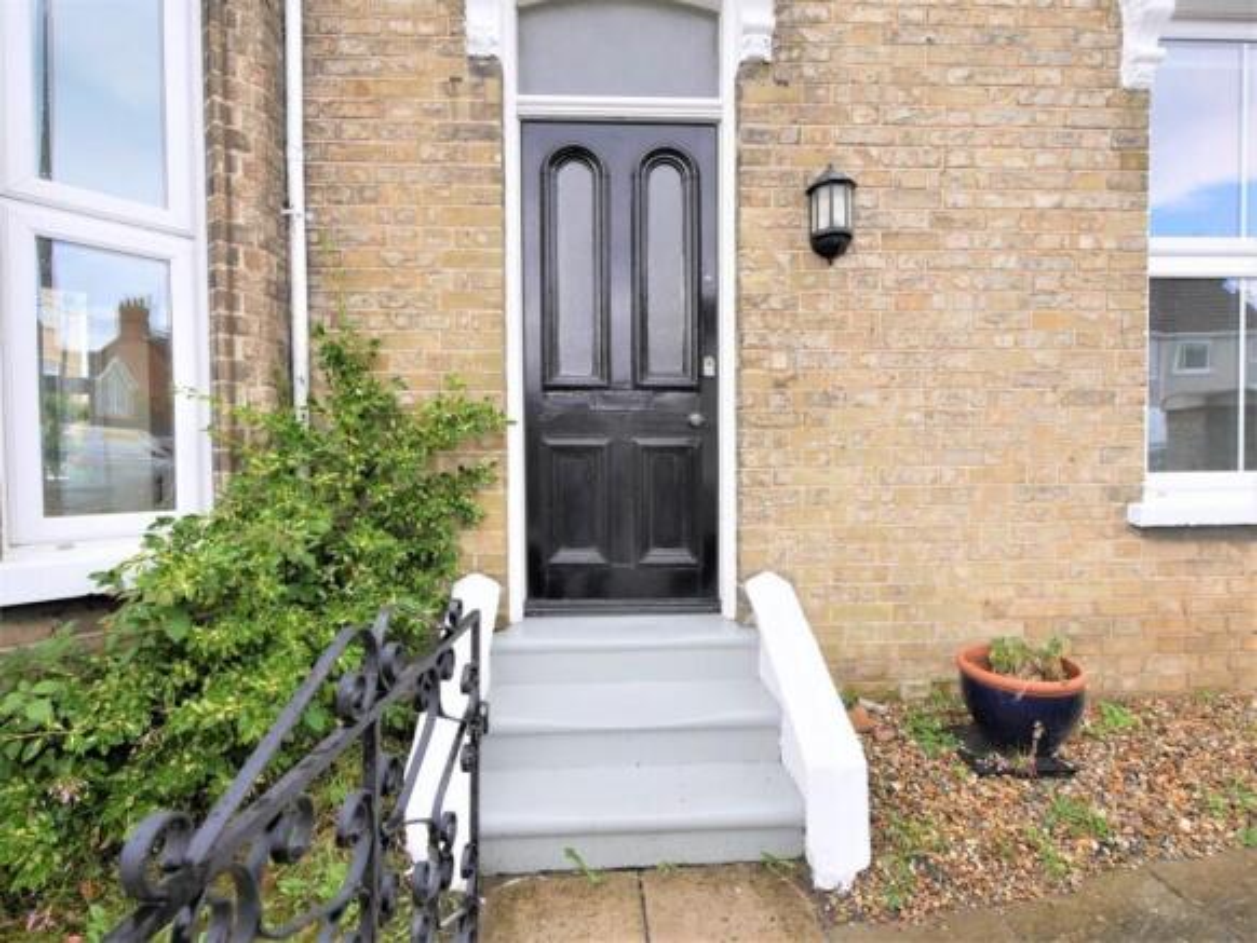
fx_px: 581
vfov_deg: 78.1
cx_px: 628
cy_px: 472
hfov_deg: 94.5
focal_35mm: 16
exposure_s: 1/200
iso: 200
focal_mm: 8
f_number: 5
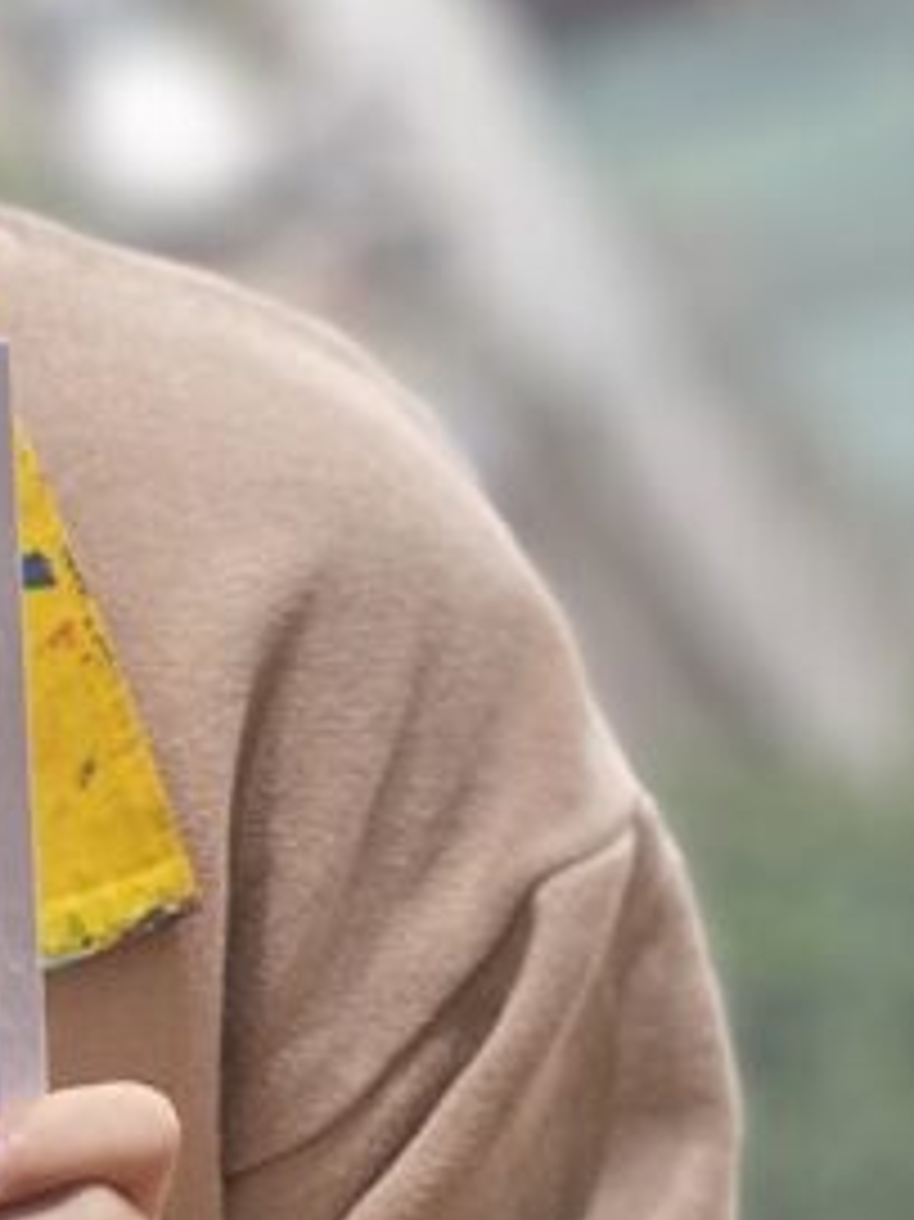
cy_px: 1074
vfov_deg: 7.7
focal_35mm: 256
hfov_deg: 5.8
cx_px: -333
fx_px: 9020
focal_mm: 6
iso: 50
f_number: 2
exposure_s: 1/122
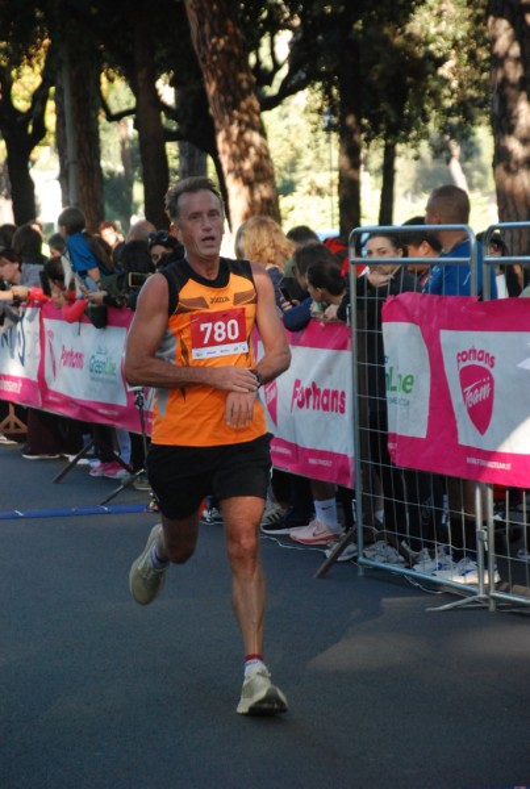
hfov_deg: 9.2
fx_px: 3295
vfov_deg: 13.7
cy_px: 394
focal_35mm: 150
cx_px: 265
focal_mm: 100
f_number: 5.6
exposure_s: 1/320
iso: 1000
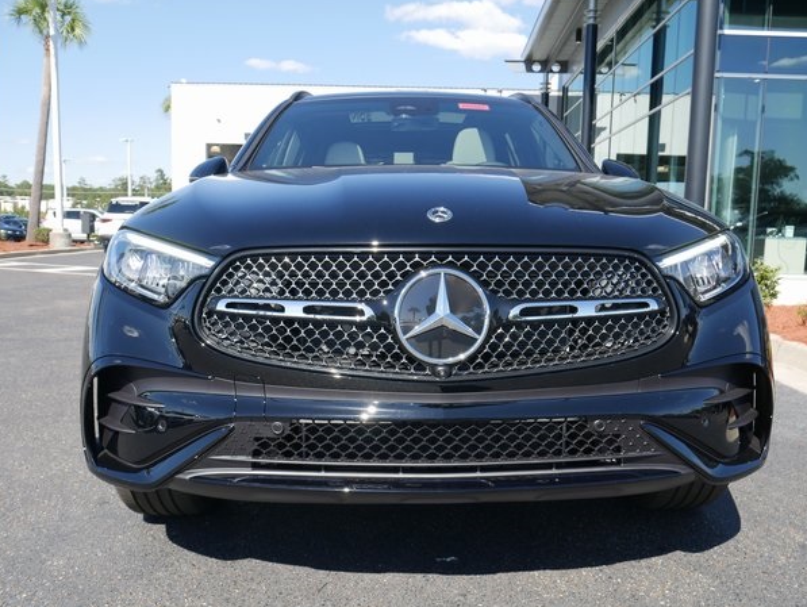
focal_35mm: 30
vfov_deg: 46.9
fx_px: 700
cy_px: 317
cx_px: 422
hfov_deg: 59.9
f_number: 6.3
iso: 200
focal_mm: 14
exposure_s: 1/320
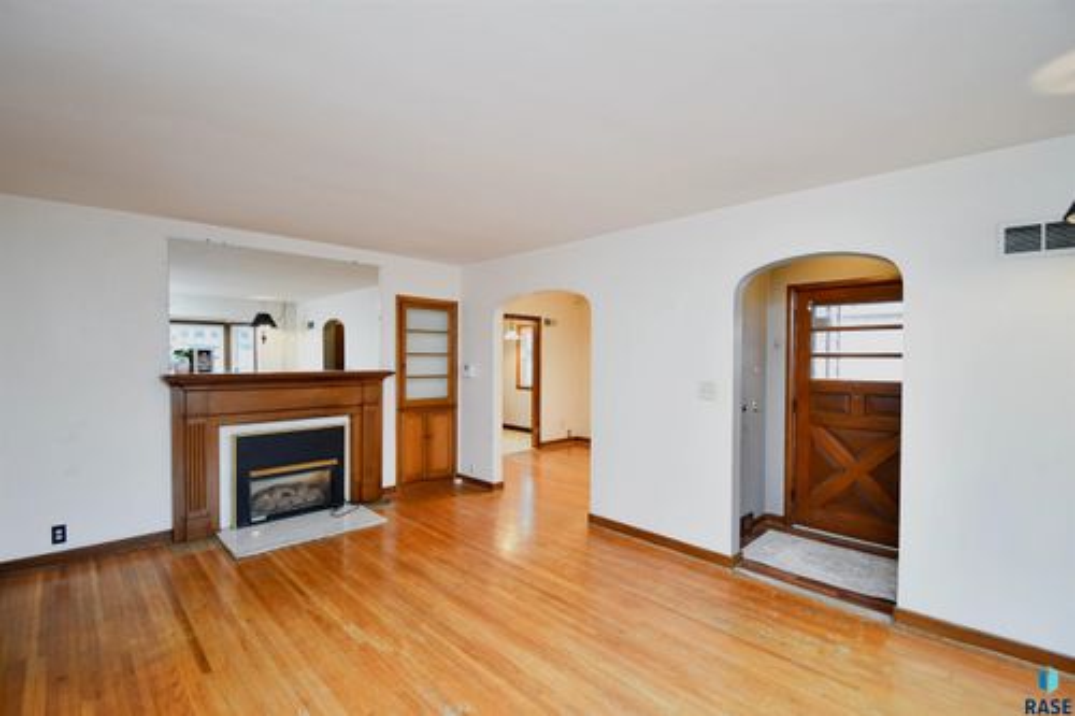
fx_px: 448
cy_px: 358
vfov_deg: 77.3
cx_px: 538
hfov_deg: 100.4
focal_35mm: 15
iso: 1250
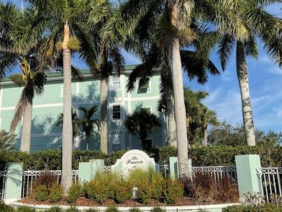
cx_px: 129
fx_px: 301
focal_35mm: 37
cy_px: 90
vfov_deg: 38.6
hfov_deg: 50.1
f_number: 1.8
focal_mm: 3
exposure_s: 1/2538
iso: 16
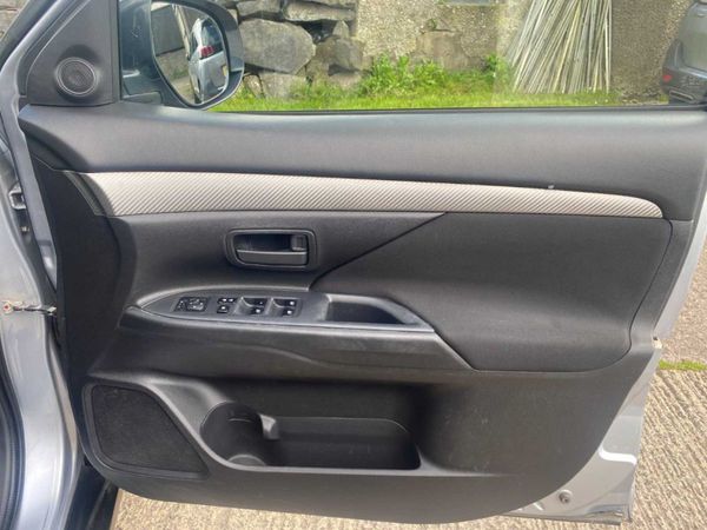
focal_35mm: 26
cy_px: 265
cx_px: 354
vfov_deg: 53.1
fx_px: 531
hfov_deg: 67.3
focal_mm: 4.25
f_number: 1.8
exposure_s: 1/136
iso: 32
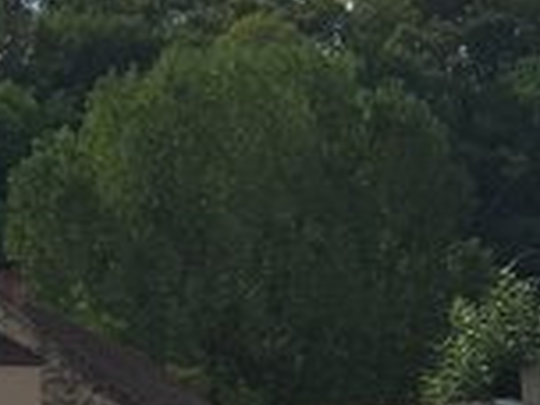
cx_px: 696
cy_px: 844
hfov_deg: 11.2
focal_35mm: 172
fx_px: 2683
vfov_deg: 8.2
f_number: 2.2
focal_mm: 4.15
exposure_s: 1/1883
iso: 32
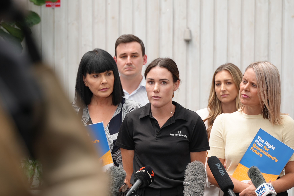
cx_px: 140
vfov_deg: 11.8
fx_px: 948
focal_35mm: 116
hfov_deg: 17.6
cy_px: 122
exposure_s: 1/160
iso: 125
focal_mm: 81
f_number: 4
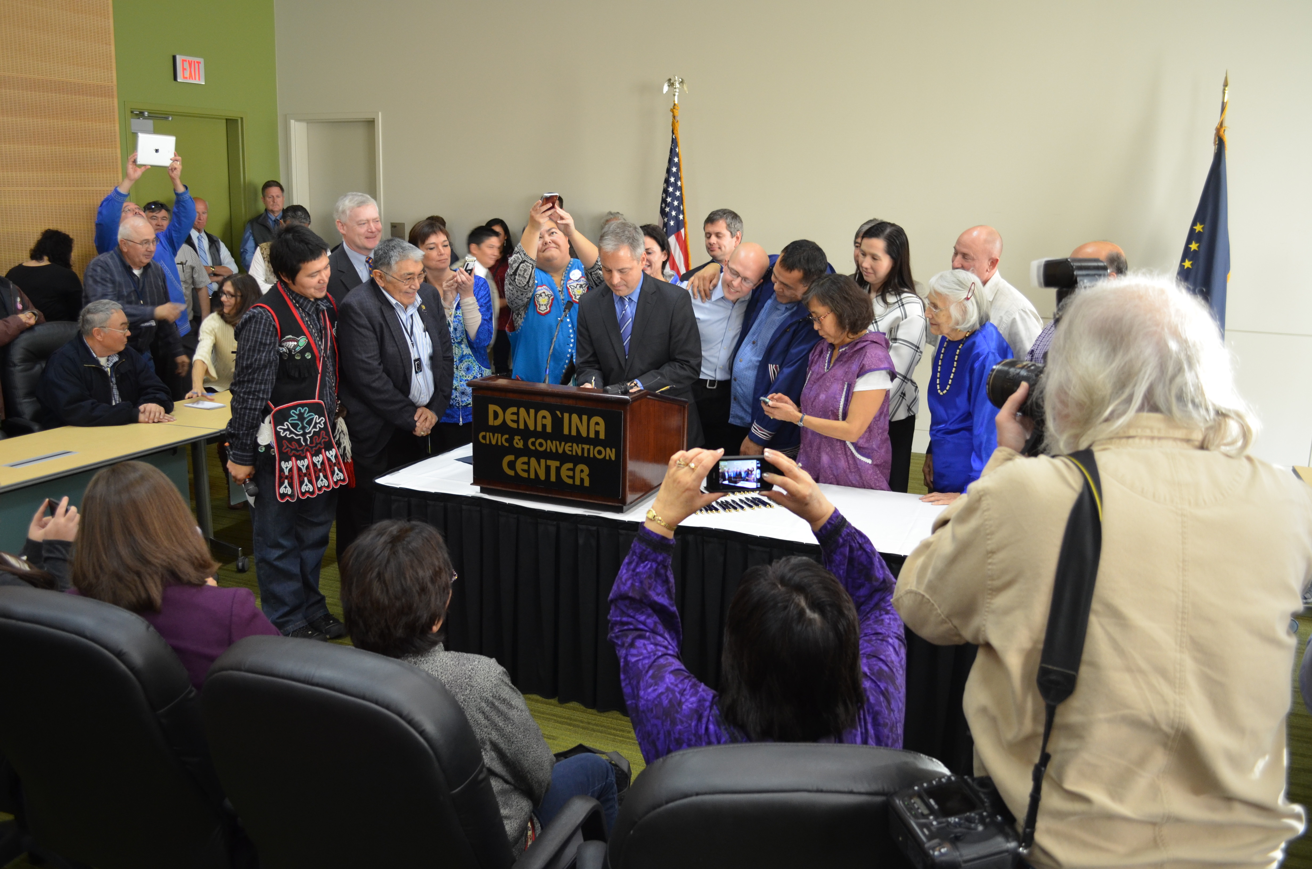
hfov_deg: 62.0
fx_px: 1091
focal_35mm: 30
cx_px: 656
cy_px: 434
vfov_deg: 43.4
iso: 800
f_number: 3.8
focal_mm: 20
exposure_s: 1/40
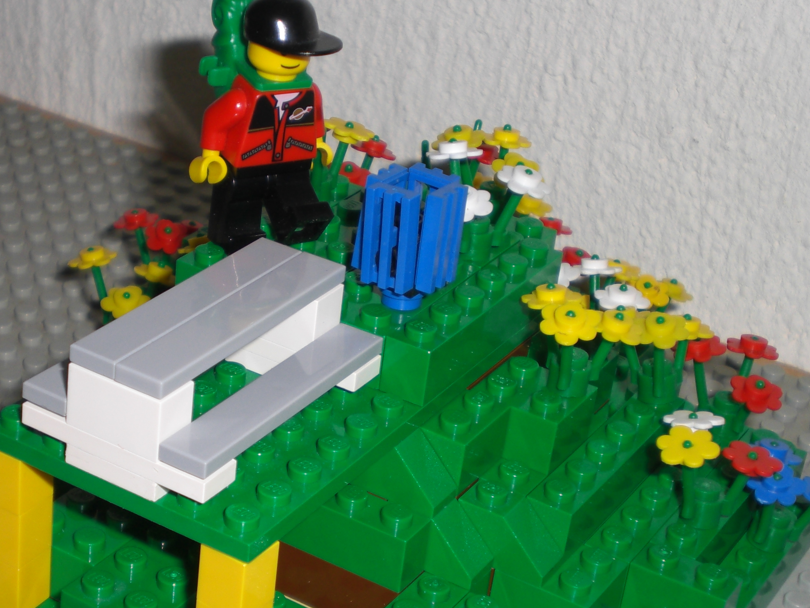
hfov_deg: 26.2
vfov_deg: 19.8
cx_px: 276
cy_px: 400
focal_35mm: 74
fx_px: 1732
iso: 50
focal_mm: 8.44
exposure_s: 1/60
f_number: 3.6
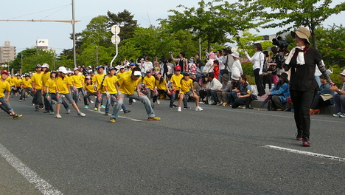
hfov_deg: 32.8
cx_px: 161
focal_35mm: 64
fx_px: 586
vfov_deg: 18.8
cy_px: 77
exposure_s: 1/640
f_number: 3.2
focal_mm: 6.4
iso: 100
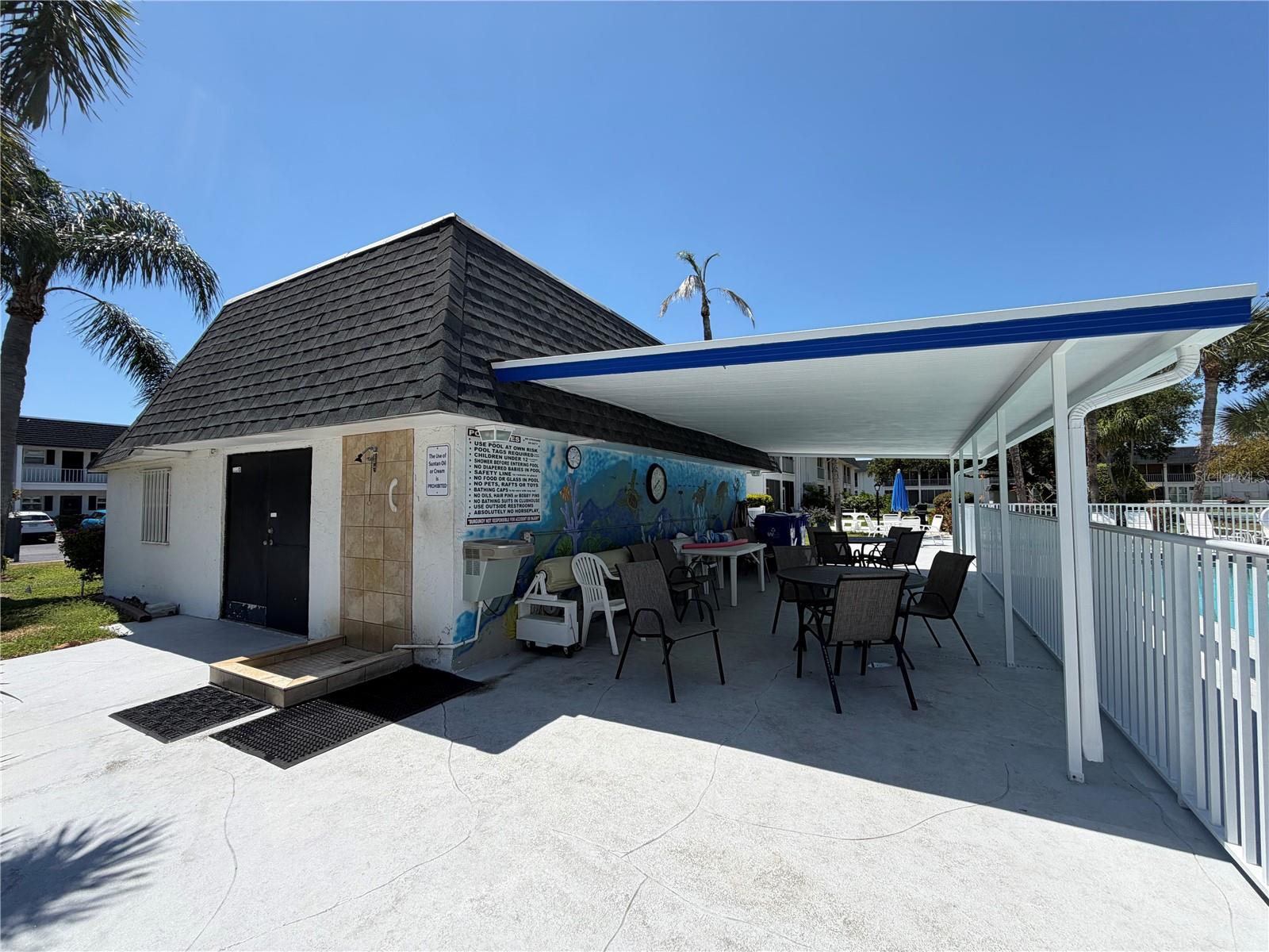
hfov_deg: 102.1
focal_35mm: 14
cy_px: 476
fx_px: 513
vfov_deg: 85.7
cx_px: 634
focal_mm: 2.22
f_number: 2.2
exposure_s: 1/942
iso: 20
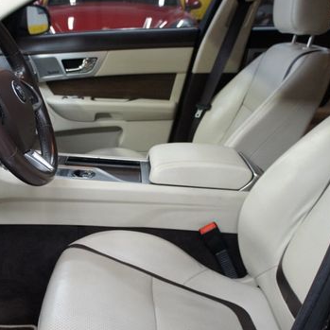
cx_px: 100
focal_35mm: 42
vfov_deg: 40.0
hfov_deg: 39.4
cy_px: 184
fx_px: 453
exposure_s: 1/30
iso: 640
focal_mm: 18
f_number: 3.5
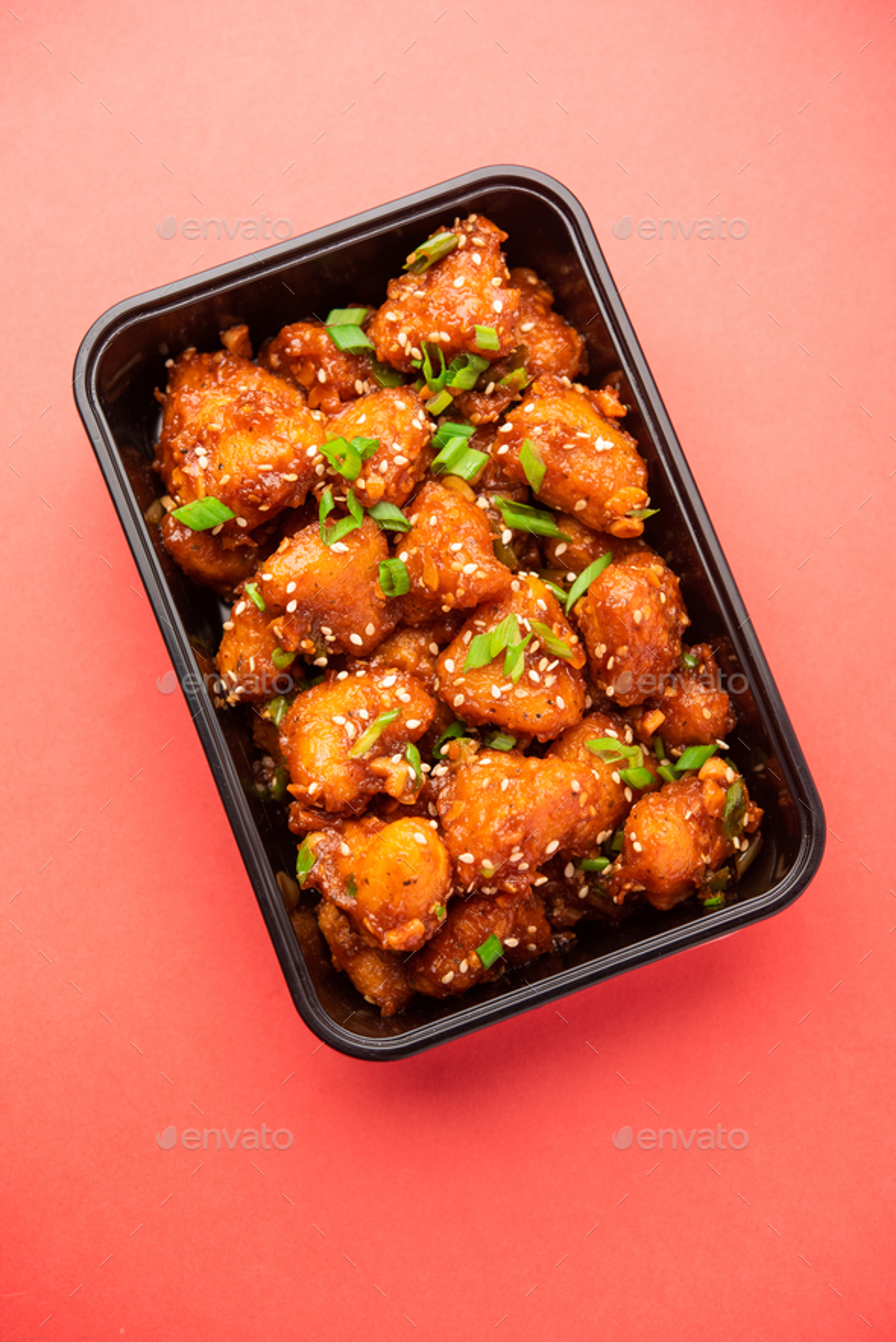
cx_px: 448
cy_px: 671
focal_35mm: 60
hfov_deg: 22.6
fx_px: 2238
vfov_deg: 33.4
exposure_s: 1/125
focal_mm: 60
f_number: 5
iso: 100
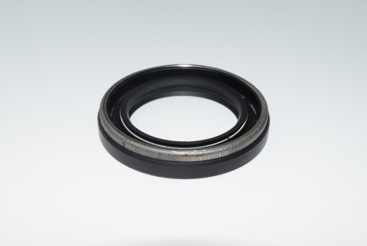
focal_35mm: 51
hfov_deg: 38.9
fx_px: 520
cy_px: 123
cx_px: 184
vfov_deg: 26.5
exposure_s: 1/60
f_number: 29
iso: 1600
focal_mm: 34
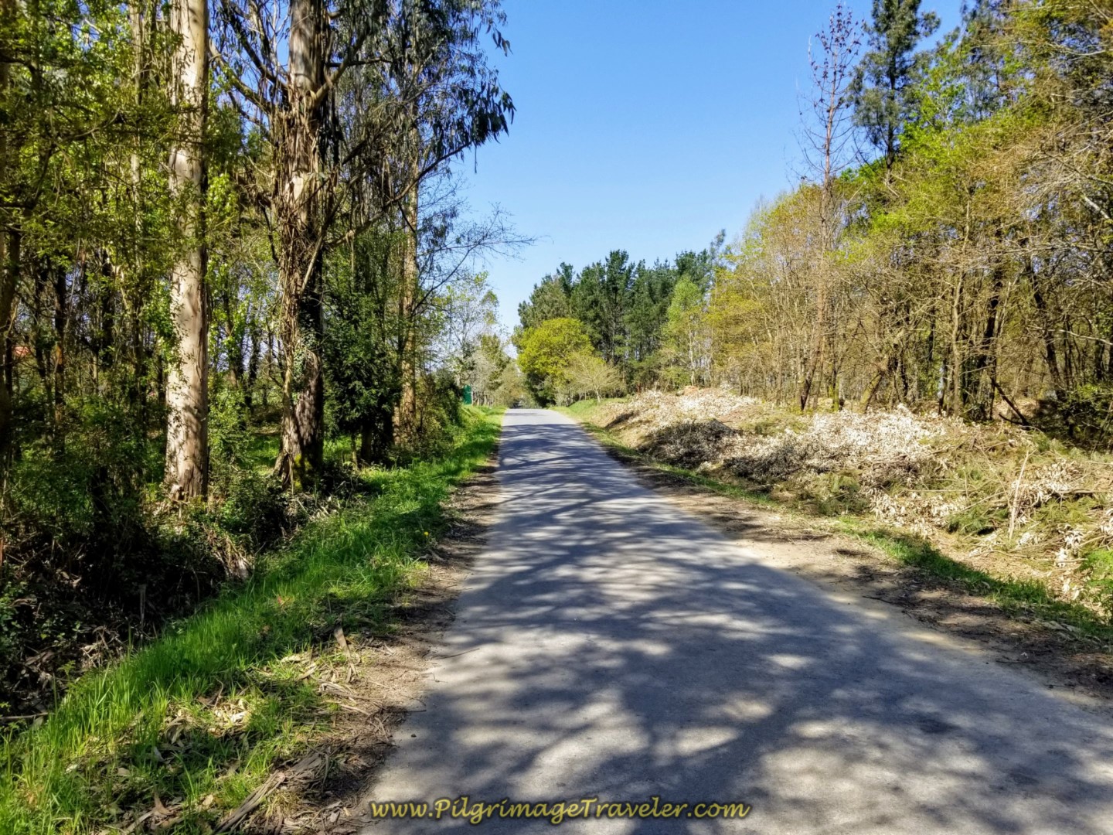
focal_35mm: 26
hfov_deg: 67.3
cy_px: 418
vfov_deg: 53.1
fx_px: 836
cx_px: 556
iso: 50
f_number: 1.7
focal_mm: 4.3
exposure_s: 1/1332
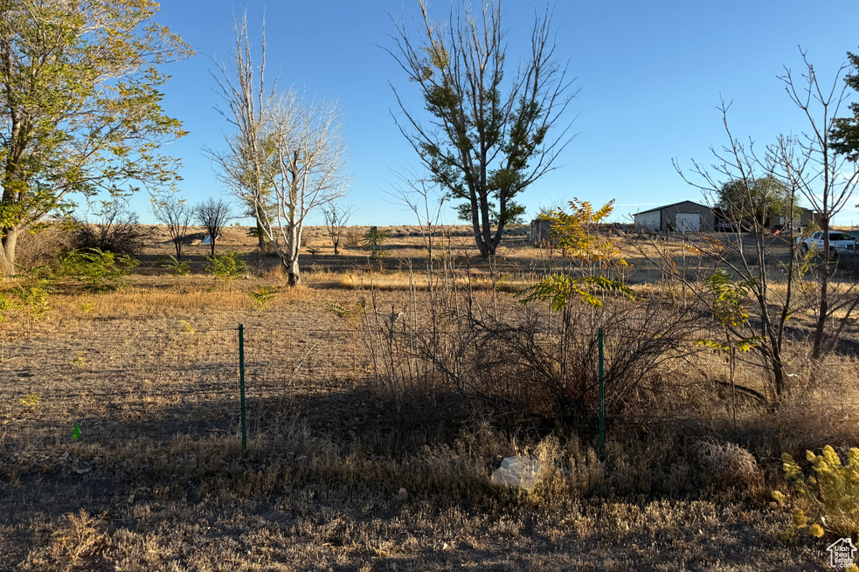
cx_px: 418
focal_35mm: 26
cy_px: 240
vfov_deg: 49.3
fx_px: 620
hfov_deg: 69.4
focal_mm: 6.76
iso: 80
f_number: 1.78
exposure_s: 1/2370
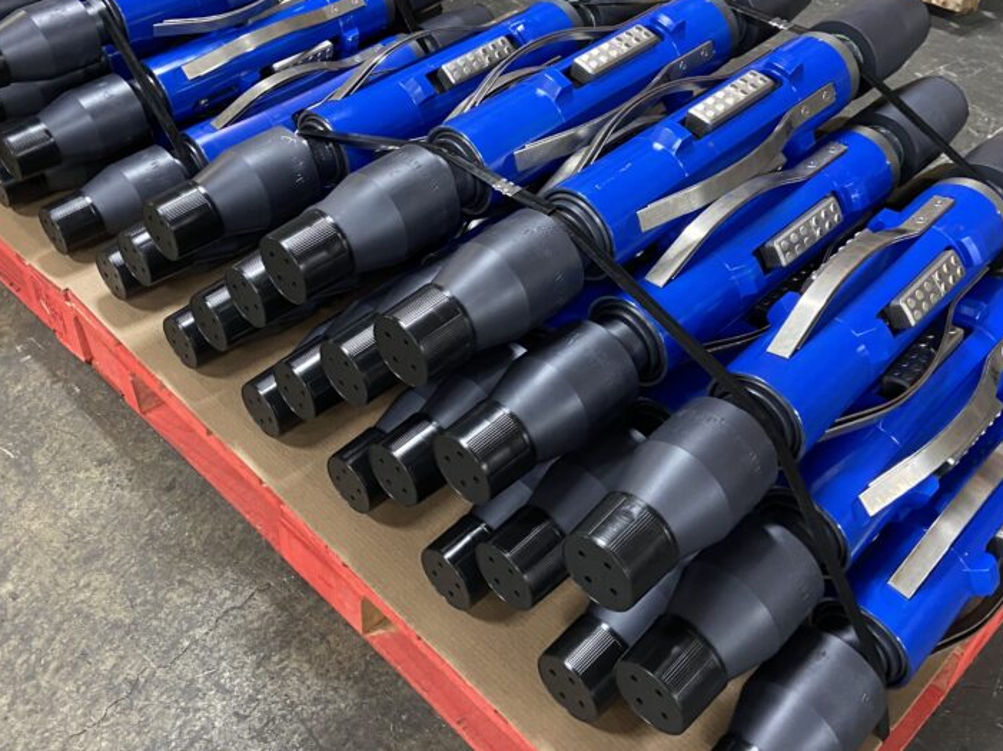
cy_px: 282
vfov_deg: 37.5
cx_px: 485
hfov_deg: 49.0
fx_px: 1100
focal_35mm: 38
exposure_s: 1/40
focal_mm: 4.25
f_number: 1.8
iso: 500
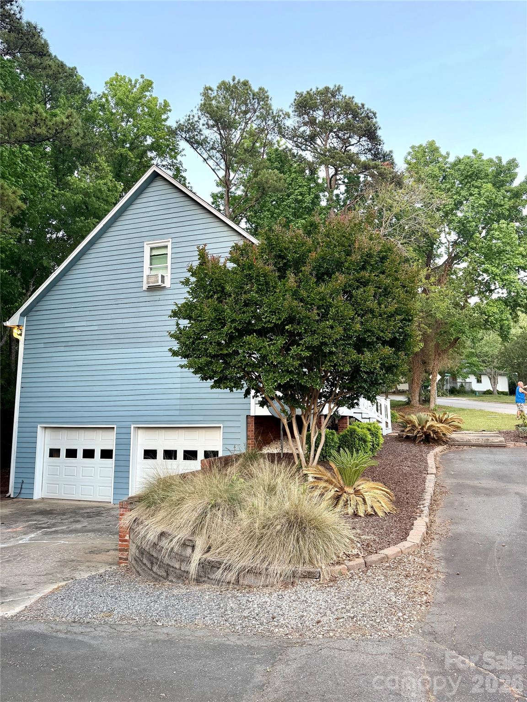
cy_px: 351
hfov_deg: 56.8
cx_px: 264
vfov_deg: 71.6
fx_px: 487
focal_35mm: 24
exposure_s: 1/109
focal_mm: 6.76
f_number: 1.78
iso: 200
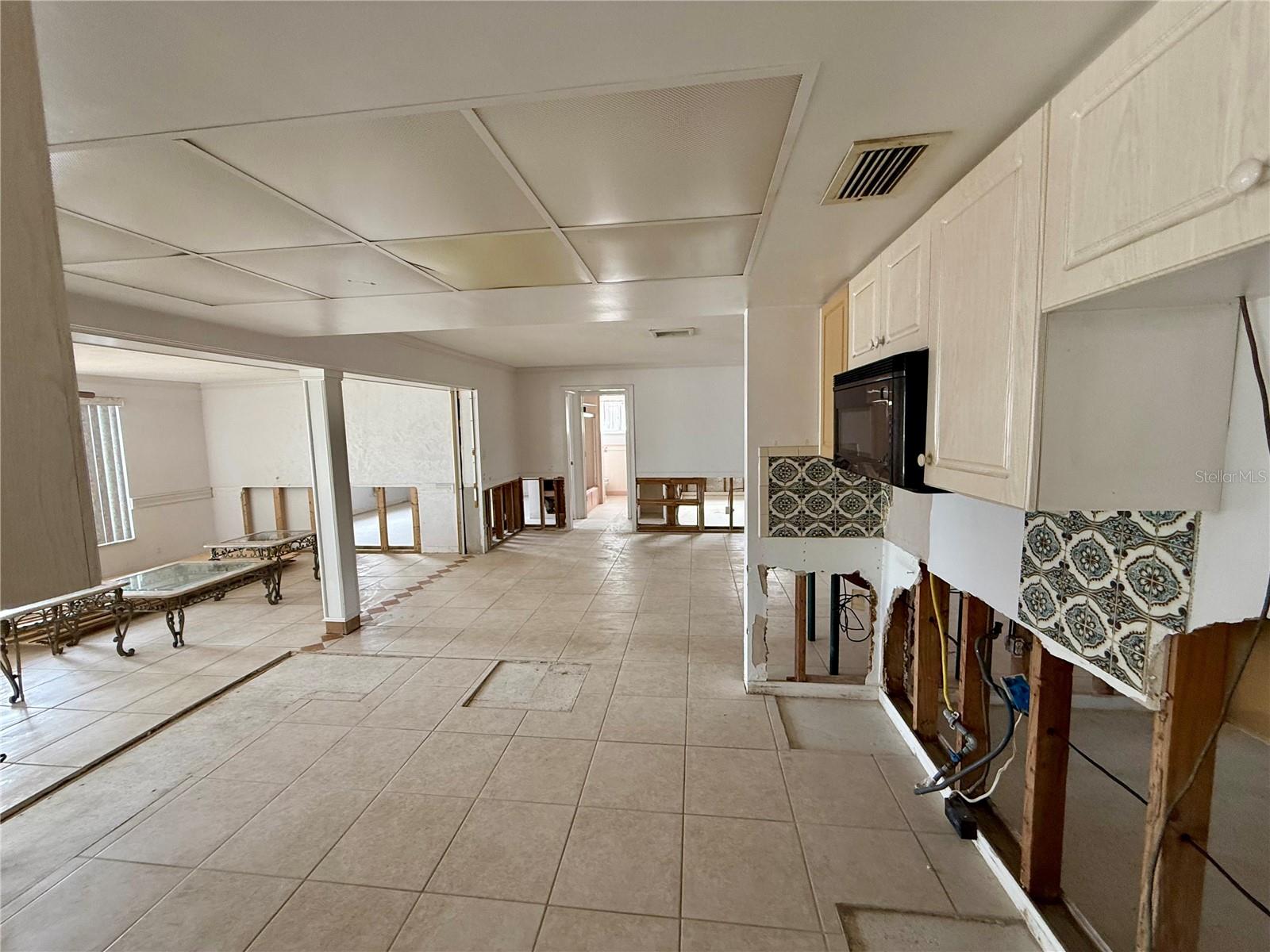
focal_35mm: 14
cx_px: 635
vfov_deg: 85.7
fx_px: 514
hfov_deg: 102.1
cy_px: 476
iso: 200
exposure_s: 1/99
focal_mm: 2.22
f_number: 2.2
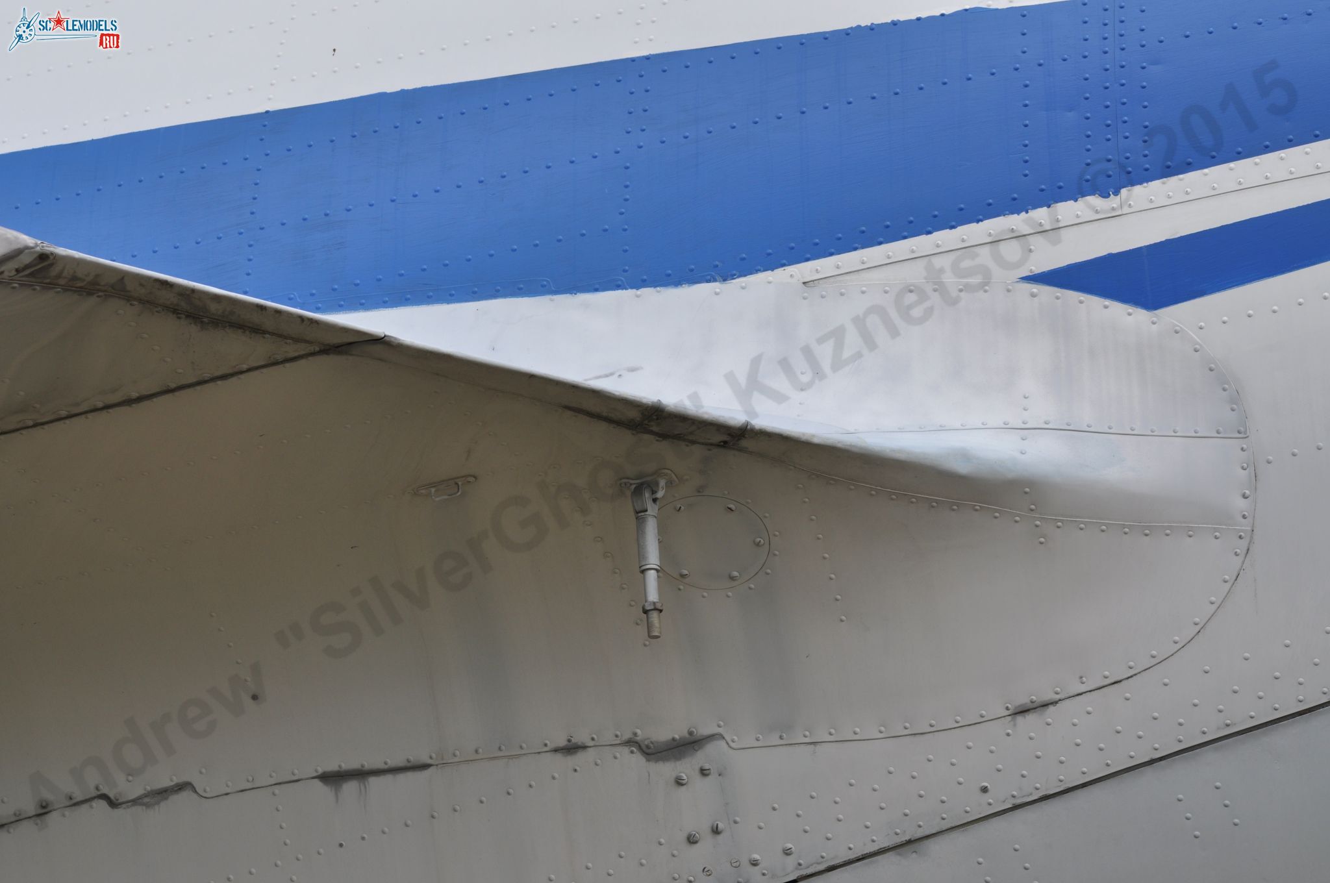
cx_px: 665
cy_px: 442
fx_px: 4317
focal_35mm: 117
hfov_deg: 17.5
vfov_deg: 11.7
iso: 200
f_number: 8
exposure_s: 1/250
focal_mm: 78
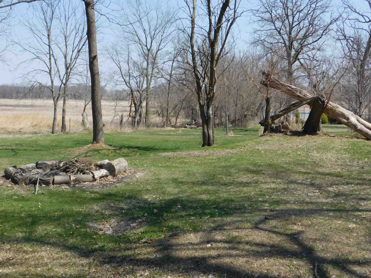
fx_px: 482
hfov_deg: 42.1
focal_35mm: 45
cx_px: 186
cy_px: 139
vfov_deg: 32.2
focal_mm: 8
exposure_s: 1/1000
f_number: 3.7
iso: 125
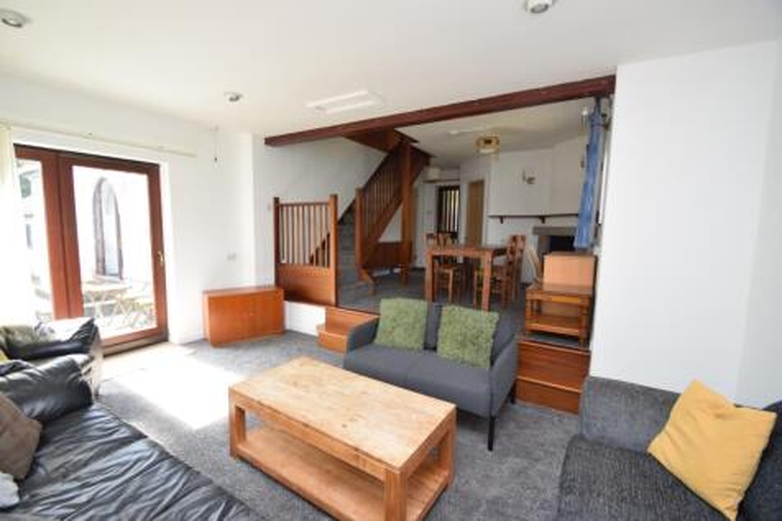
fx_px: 326
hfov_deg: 100.4
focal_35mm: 15
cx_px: 391
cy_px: 260
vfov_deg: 77.3
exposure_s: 1/125
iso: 720
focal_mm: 10
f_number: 5.6
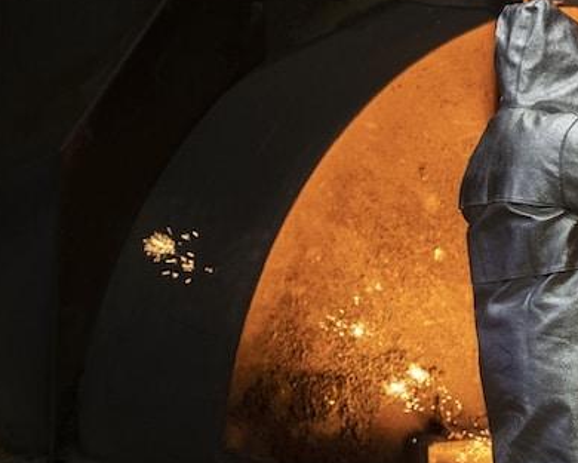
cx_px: 660
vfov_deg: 5.4
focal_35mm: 289
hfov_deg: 6.7
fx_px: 4944
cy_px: 283
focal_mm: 120
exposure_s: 1/200
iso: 1600
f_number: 3.5
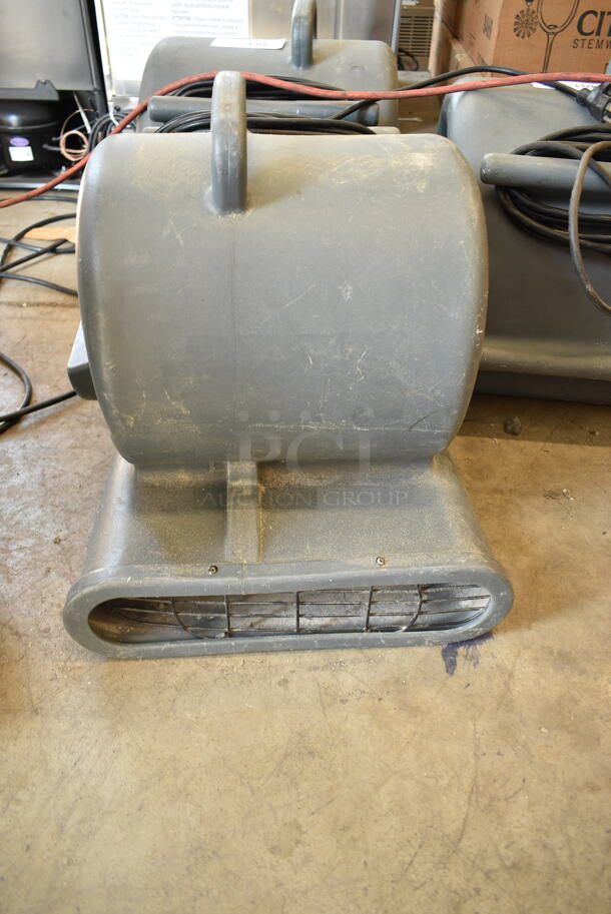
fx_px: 686
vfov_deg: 67.3
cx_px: 306
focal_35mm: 27
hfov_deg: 48.0
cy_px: 457
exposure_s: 1/30
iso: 450
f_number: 3.5
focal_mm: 18
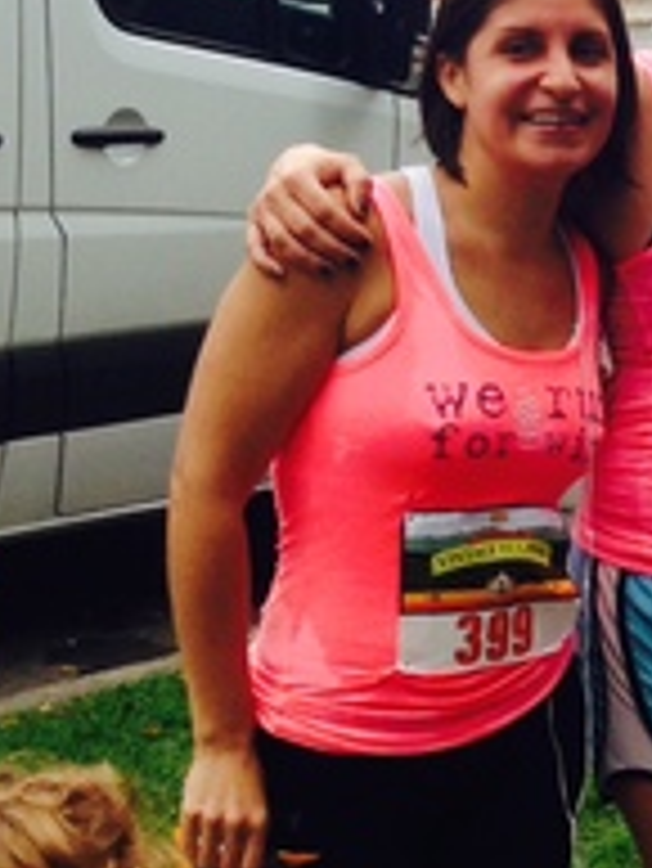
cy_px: 369
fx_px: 3086
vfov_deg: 16.0
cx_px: 1201
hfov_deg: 11.2
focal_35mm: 123
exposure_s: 1/521
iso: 50
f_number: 2.4
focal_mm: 4.12
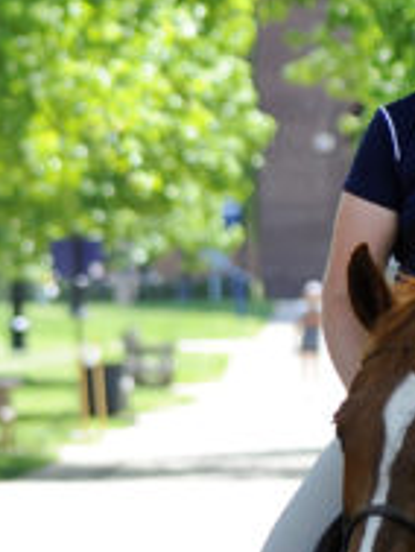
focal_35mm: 546
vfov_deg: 3.6
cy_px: 653
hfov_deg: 2.7
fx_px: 8718
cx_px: -99
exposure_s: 1/320
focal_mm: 105
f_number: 4
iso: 200
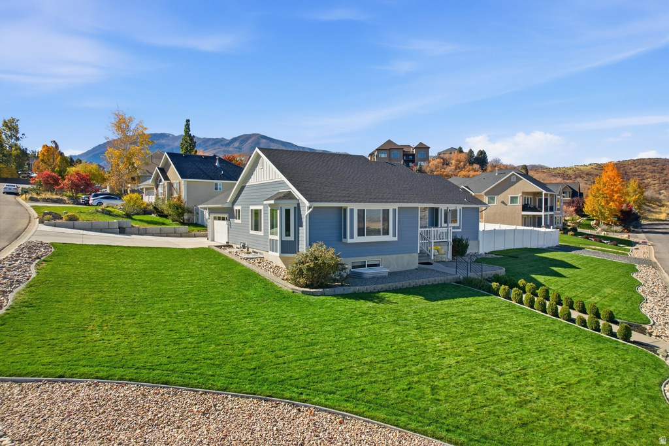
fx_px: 409
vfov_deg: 57.2
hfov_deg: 78.6
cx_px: 334
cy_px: 223
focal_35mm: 22
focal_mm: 8.4
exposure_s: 1/3200
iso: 100
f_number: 2.8
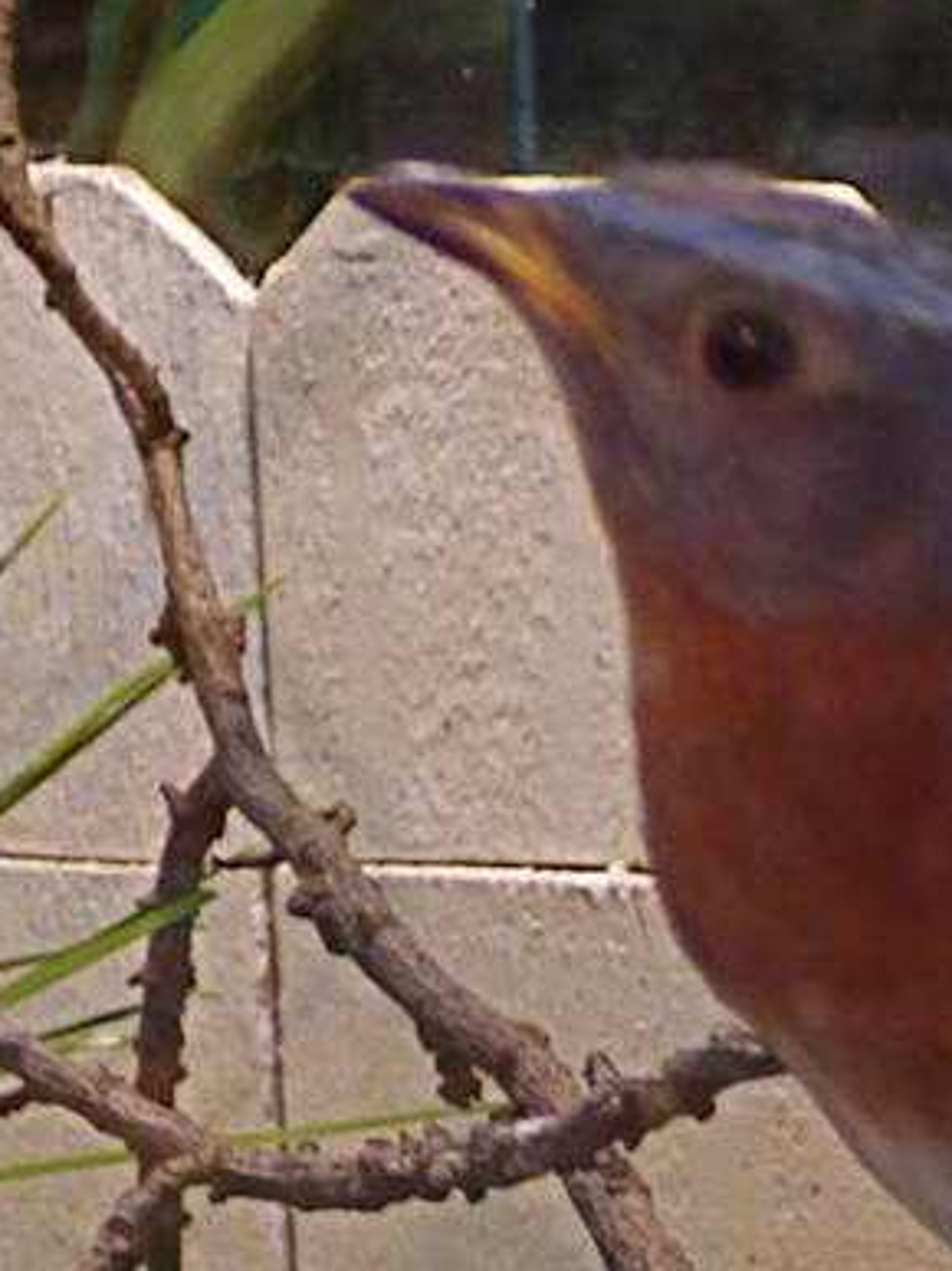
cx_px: 1149
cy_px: 1120
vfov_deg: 12.8
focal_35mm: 153
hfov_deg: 9.6
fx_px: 5613
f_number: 3.5
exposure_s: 1/15
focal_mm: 6.47
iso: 400
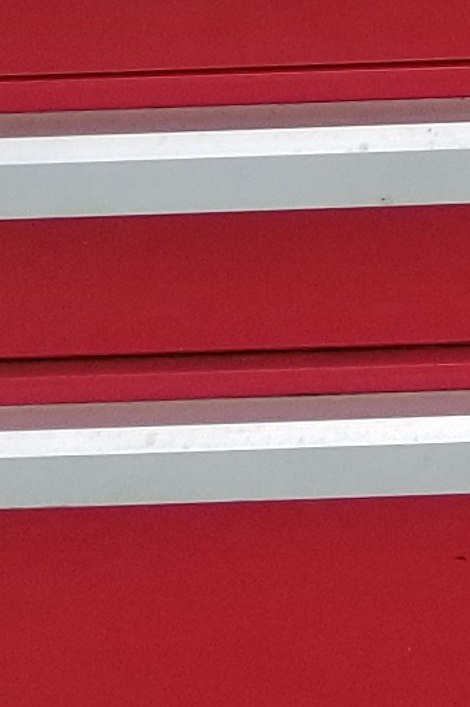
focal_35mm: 211
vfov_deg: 9.0
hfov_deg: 6.1
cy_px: -840
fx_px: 4137
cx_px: 1324
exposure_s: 1/1524
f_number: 1.7
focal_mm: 4.3
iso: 50
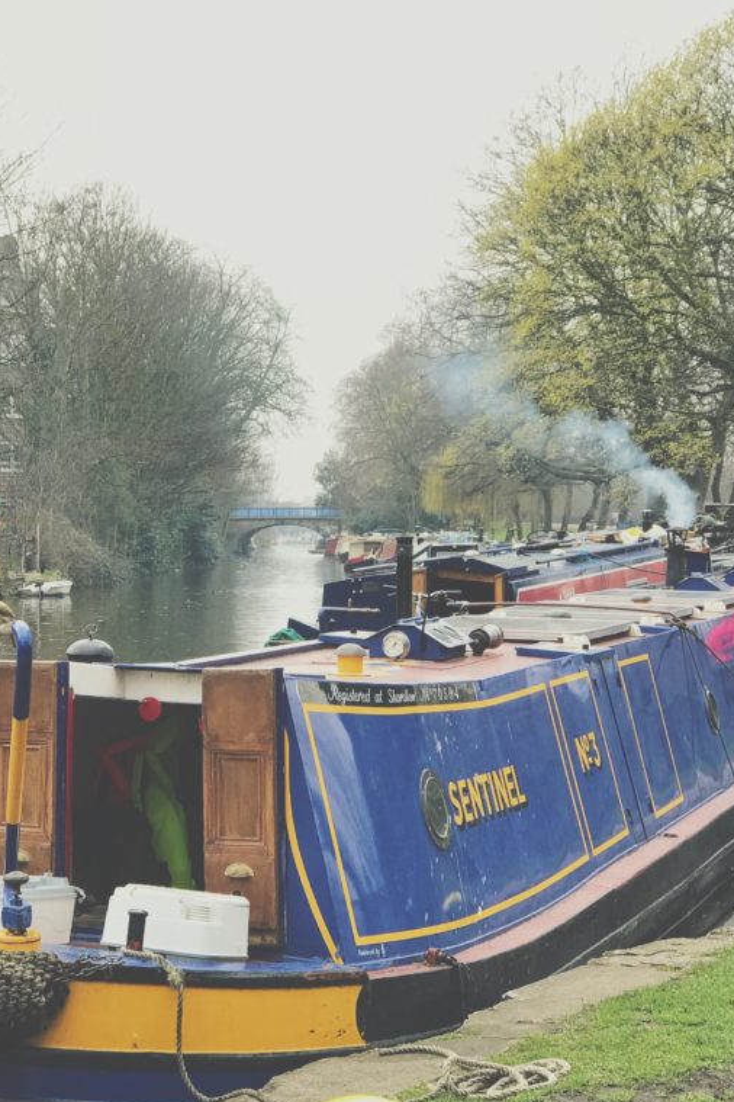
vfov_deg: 25.4
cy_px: 553
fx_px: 2446
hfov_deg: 17.0
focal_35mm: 80
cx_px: 274
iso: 20
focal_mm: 6.6
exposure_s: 1/50
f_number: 2.8
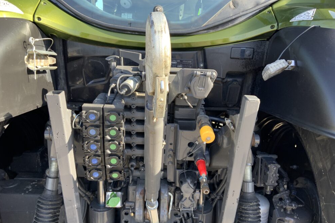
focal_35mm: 31
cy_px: 109
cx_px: 164
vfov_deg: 42.3
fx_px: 288
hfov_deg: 60.3
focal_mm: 3
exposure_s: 1/122
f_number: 1.8
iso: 16
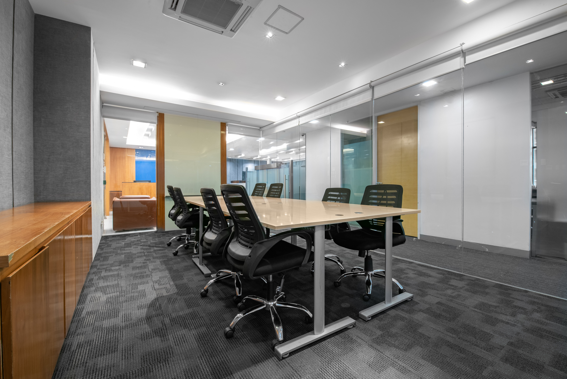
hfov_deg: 100.4
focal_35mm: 15
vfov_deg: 77.4
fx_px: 236
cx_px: 284
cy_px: 190
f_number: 9
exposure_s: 1
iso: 400
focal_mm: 15
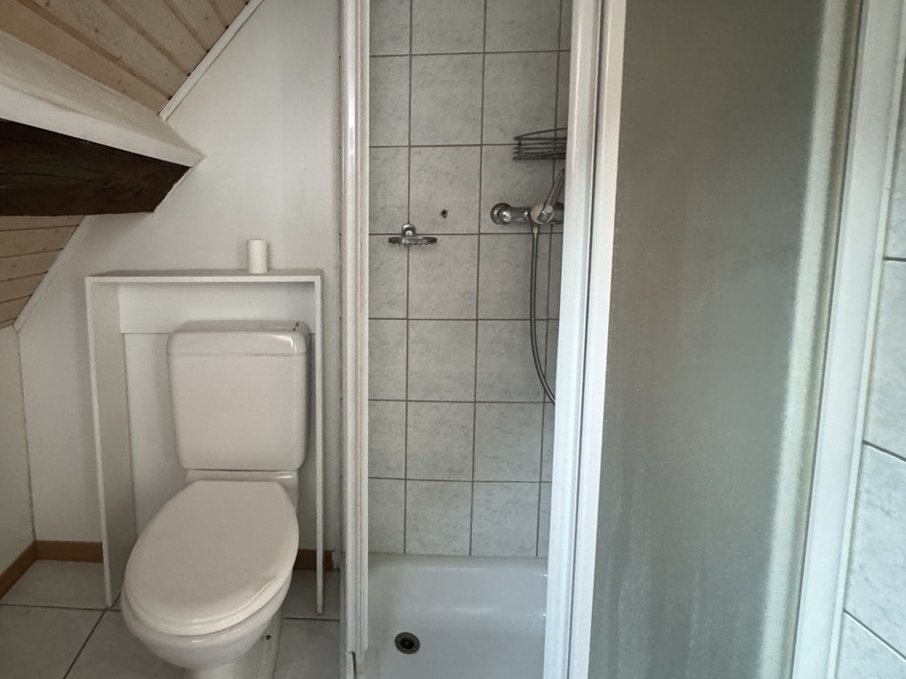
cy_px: 268
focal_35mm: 19
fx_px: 497
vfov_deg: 67.9
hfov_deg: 82.2
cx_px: 312
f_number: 2.2
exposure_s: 1/50
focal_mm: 2.22
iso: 1000
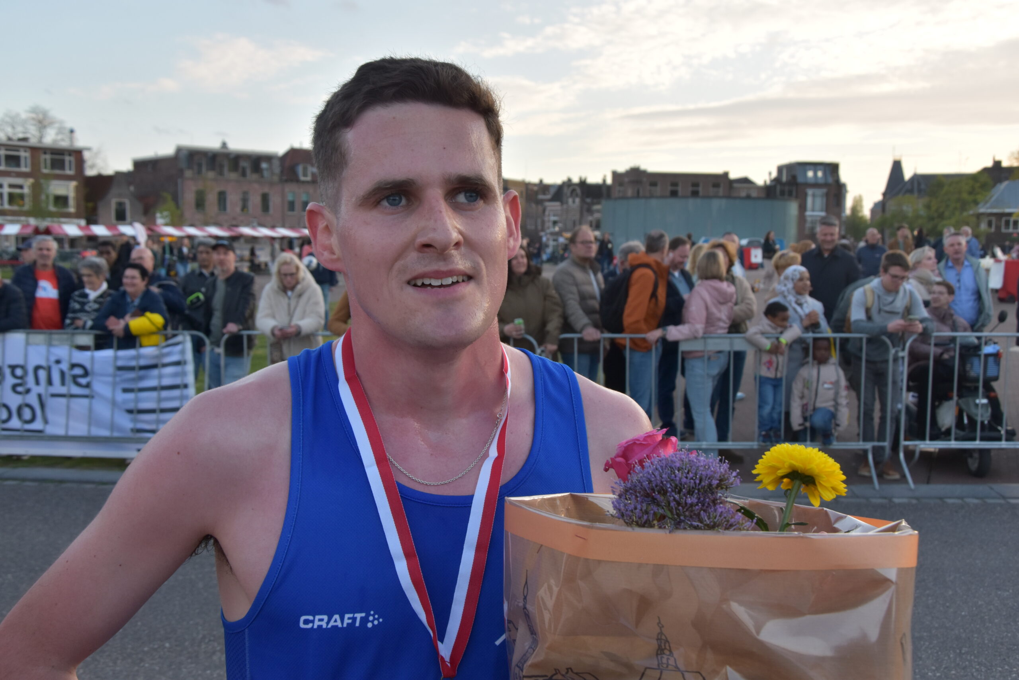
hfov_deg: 49.6
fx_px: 1104
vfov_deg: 34.2
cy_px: 340
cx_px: 510
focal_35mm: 39
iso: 400
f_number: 7.1
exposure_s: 1/200
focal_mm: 26
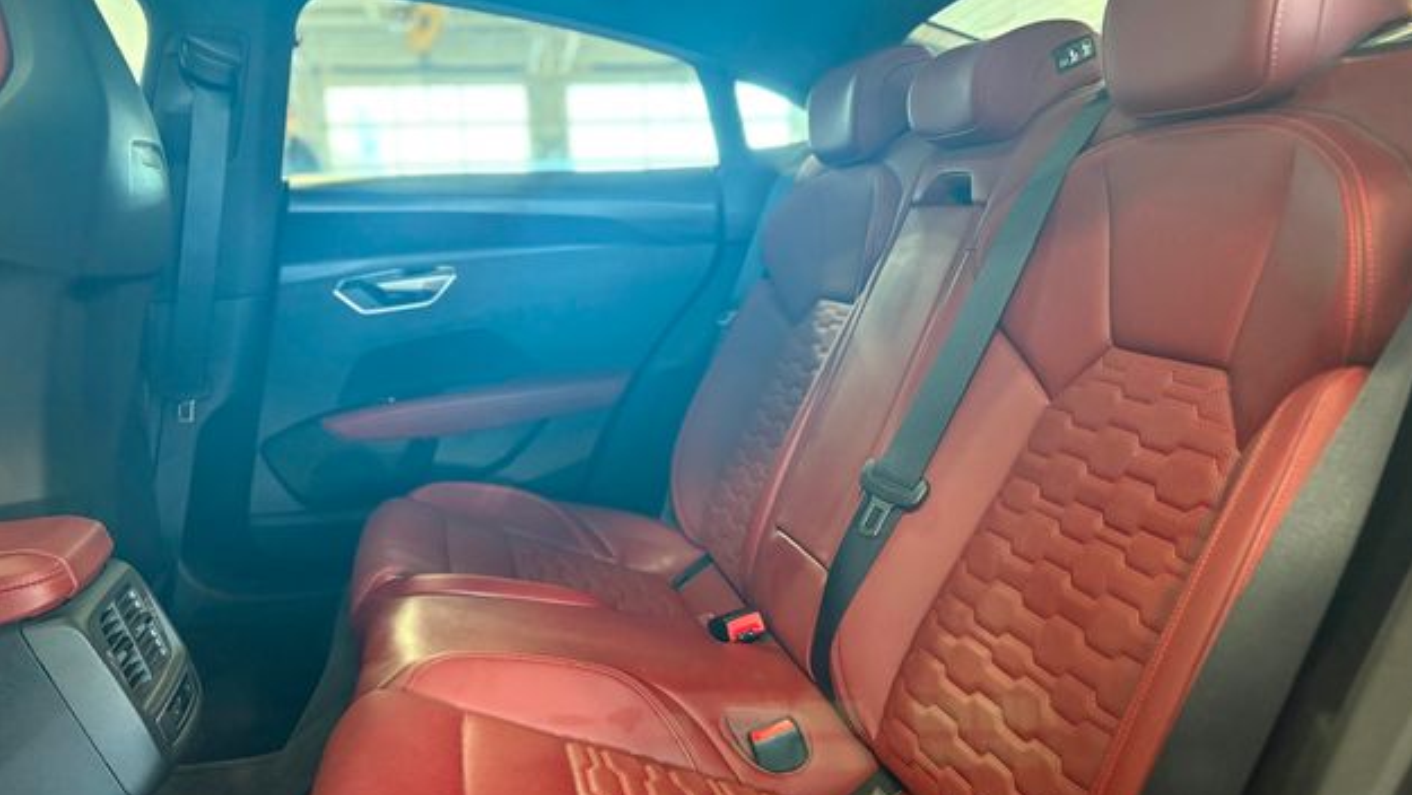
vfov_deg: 40.2
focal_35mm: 29
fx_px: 1086
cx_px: 721
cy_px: 429
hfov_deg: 66.0
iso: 400
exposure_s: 1/40
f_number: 1.6
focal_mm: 5.96
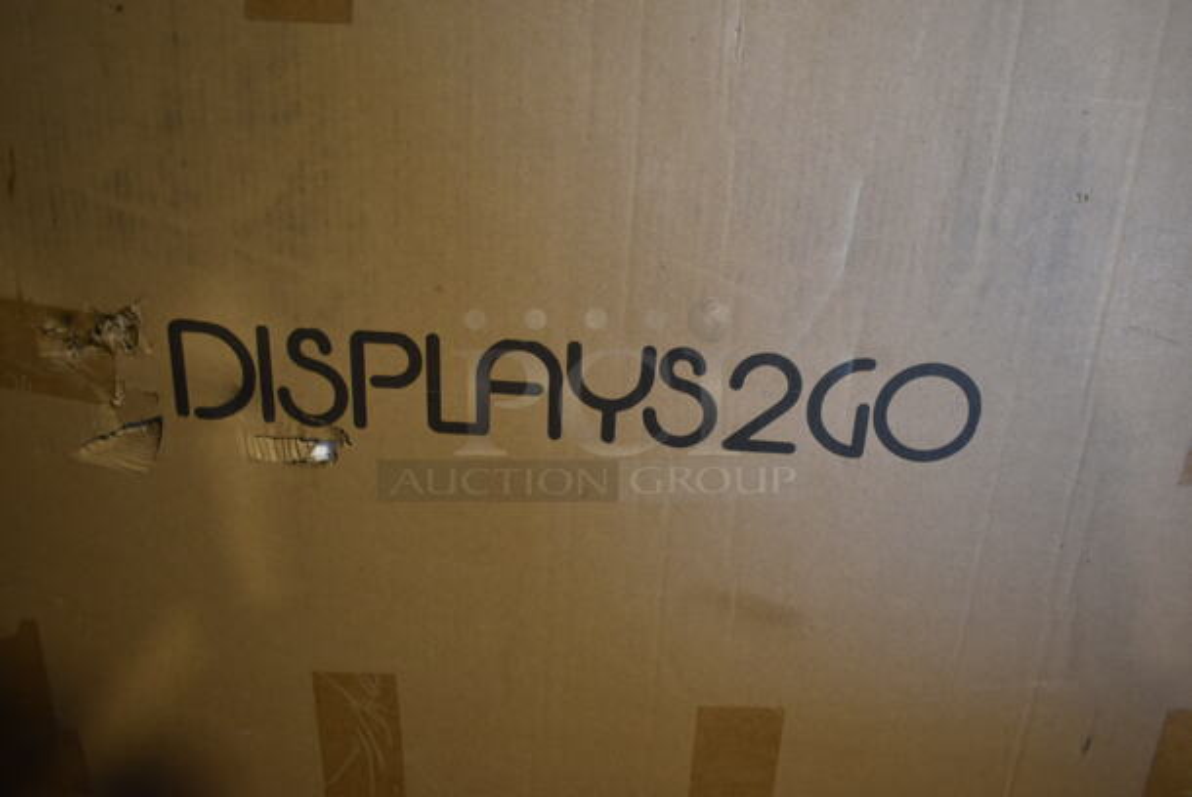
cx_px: 596
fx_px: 895
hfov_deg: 67.3
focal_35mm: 27
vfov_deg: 48.0
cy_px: 398
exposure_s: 1/30
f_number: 3.5
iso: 560
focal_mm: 18
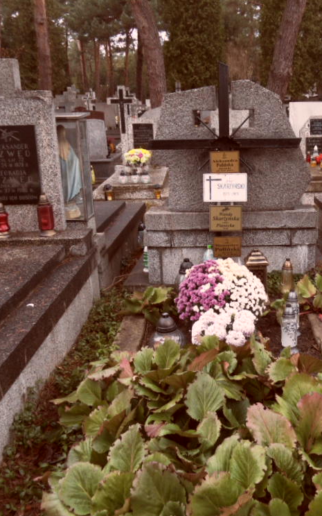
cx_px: 231
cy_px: 260
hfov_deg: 35.7
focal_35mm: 35
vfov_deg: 55.3
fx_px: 491
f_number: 3.2
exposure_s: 1/45
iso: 100
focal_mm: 3.9
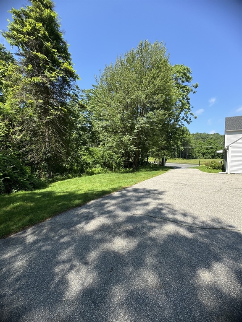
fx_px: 130
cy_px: 161
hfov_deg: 85.7
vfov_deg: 102.1
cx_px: 121
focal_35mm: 14
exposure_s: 1/556
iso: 40
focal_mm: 2.22
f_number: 2.2
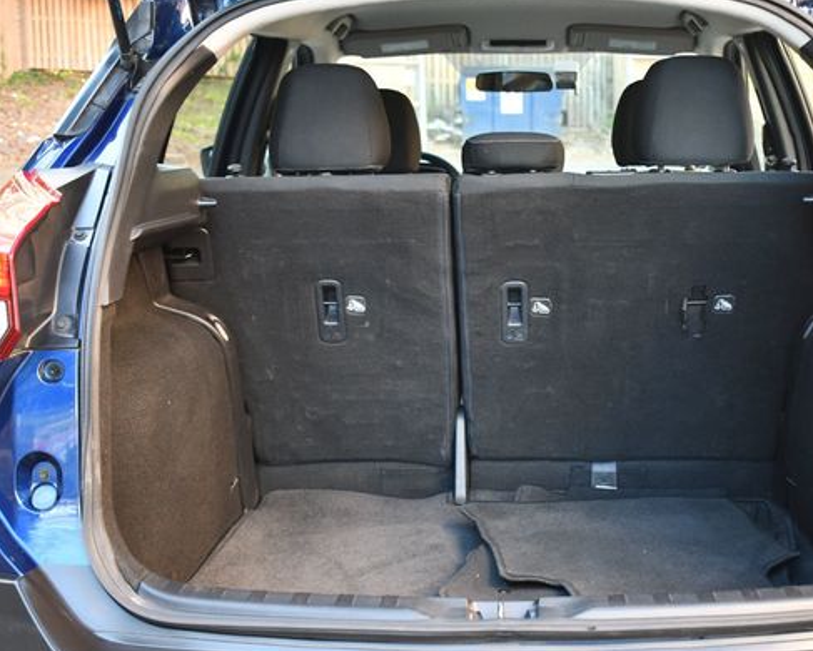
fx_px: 1276
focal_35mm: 53
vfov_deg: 28.6
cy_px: 322
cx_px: 519
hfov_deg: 35.1
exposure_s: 1/125
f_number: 4.2
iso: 1250
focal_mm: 29
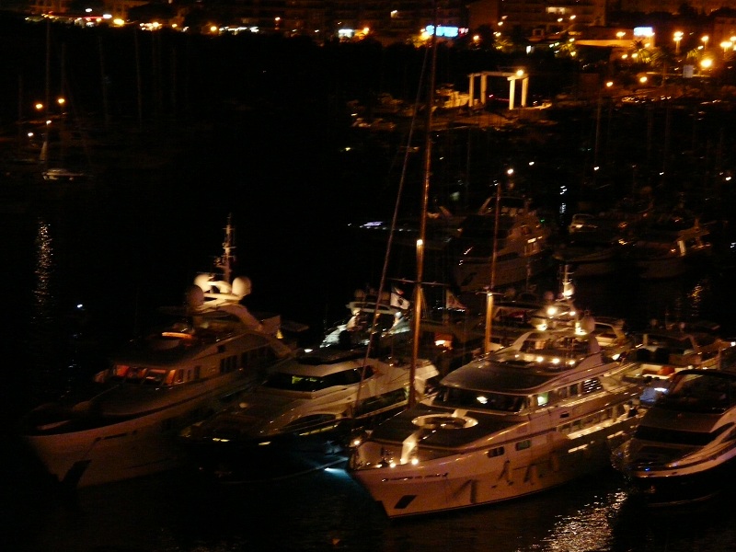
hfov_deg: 15.1
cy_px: 276
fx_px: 2785
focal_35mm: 131
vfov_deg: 11.3
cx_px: 368
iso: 800
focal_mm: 21.6
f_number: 3.6
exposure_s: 1/8
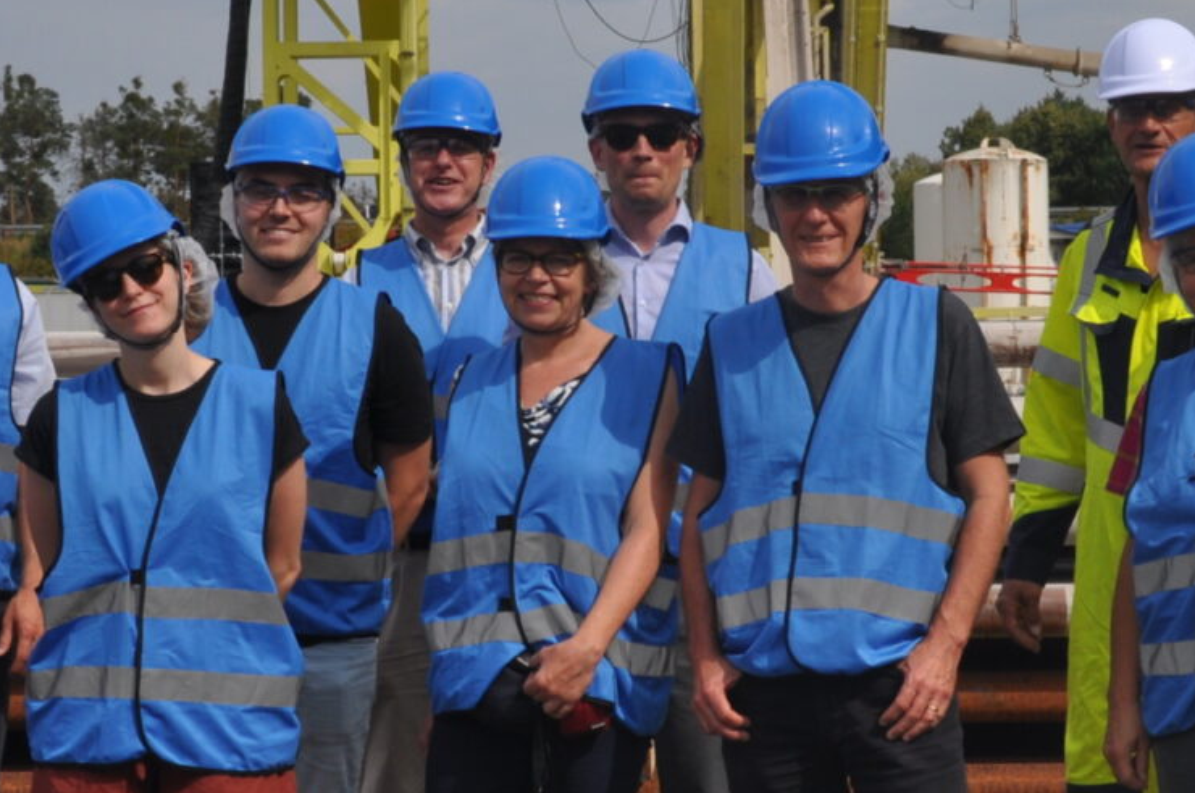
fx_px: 3580
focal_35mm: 108
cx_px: 554
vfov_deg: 12.6
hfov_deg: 19.0
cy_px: 423
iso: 200
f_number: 10
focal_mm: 26
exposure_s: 1/400
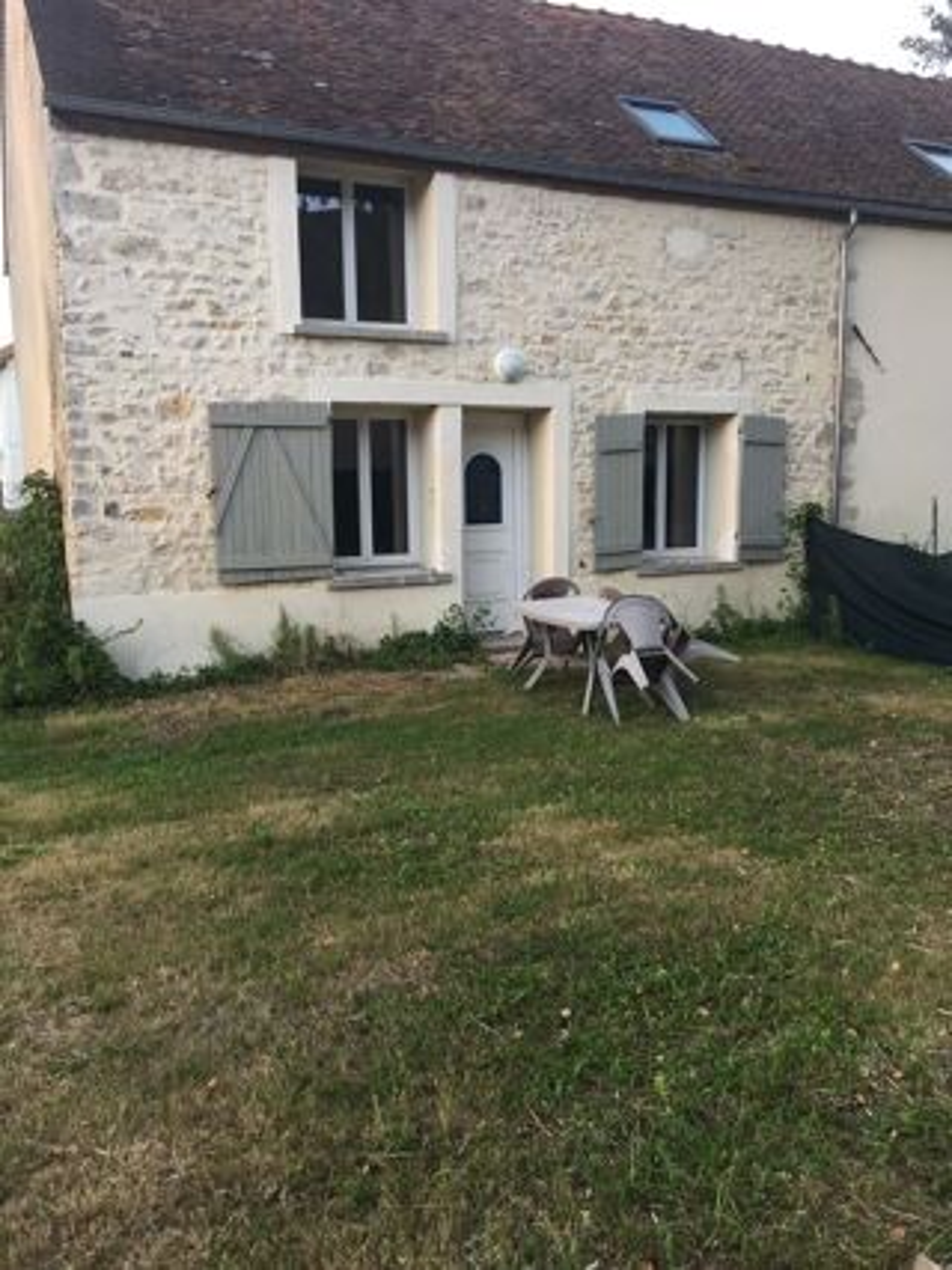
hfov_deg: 48.2
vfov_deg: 61.7
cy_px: 635
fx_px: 1064
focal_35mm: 29
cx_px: 476
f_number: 2.2
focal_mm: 4.15
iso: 40
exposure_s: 1/100
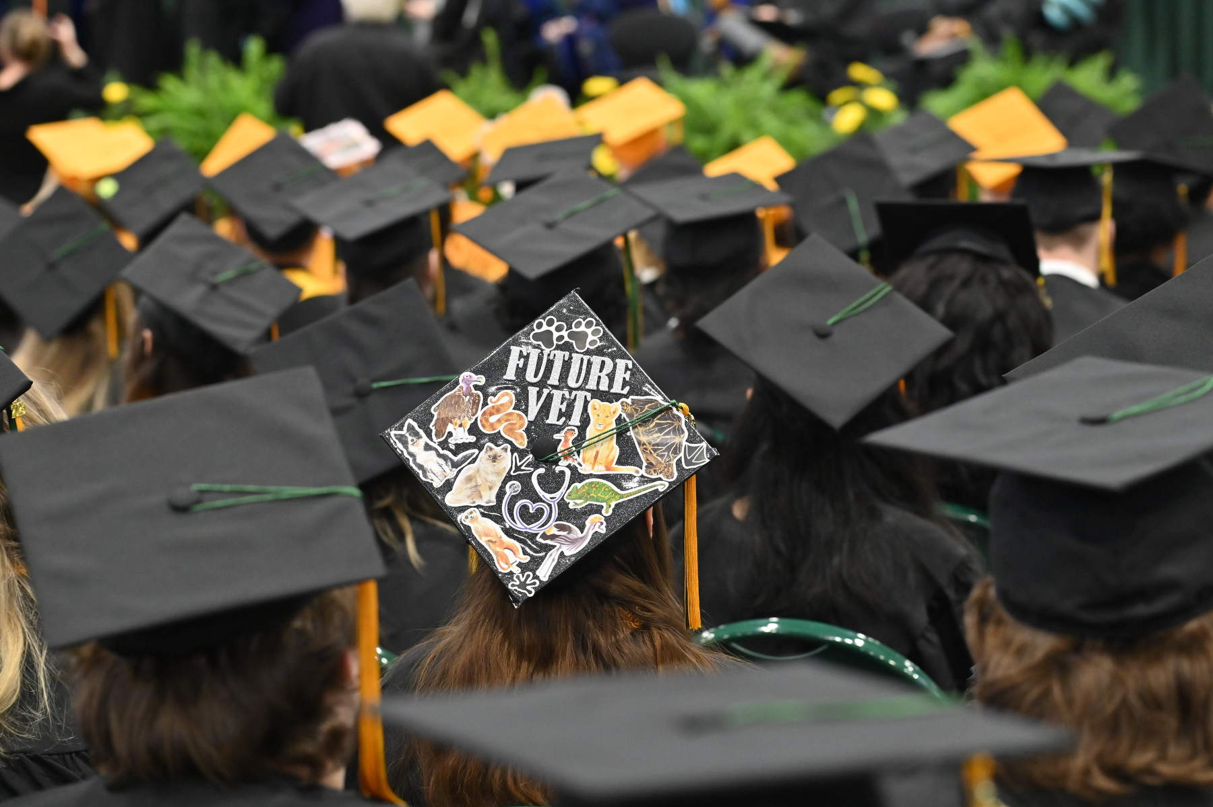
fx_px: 3772
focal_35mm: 112
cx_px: 606
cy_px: 404
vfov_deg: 12.2
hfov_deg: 18.3
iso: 3200
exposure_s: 1/250
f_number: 5.6
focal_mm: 112
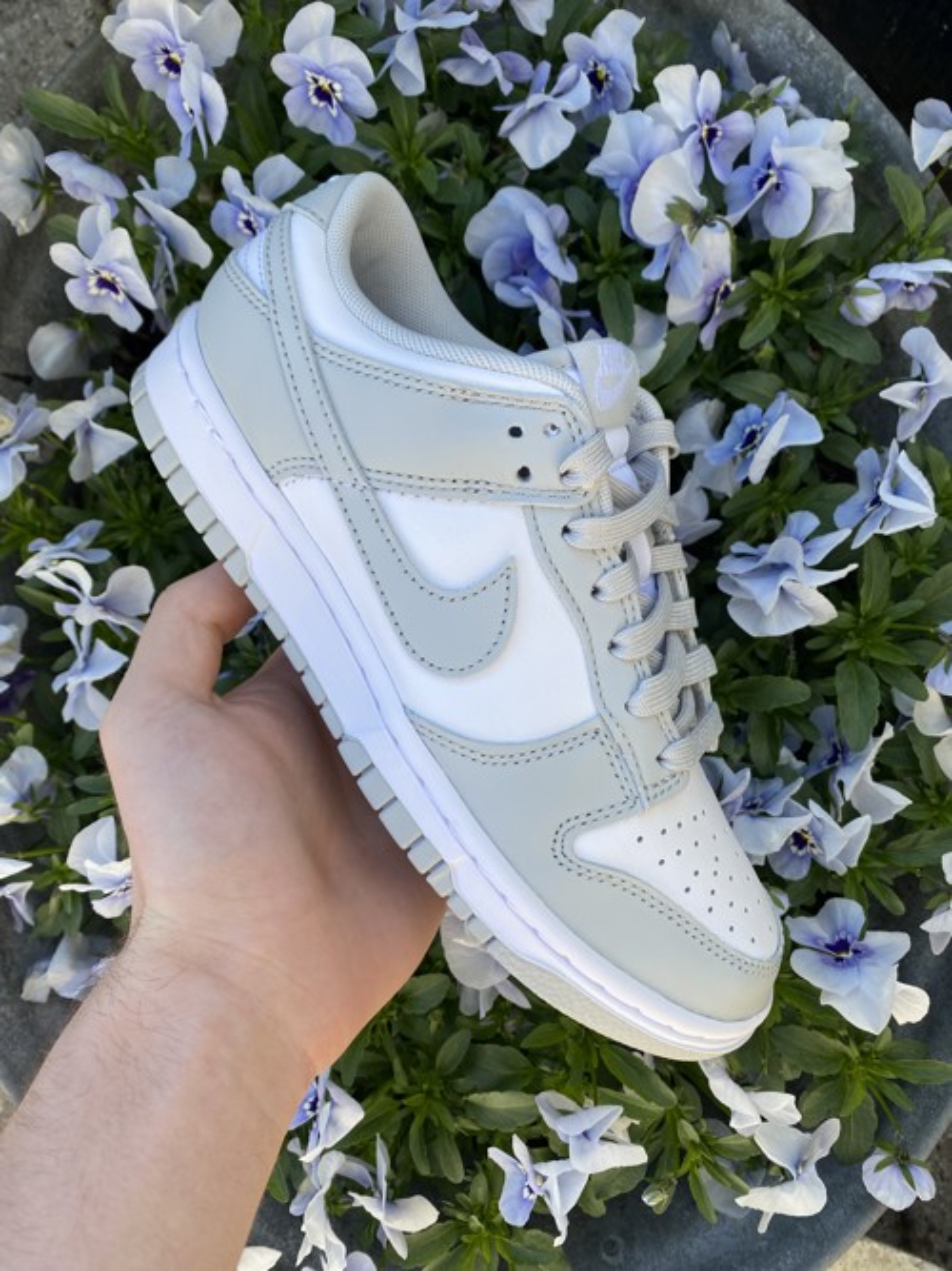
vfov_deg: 67.3
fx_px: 954
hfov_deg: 53.0
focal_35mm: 26
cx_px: 476
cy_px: 636
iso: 32
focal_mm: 4.25
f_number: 1.8
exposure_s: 1/420
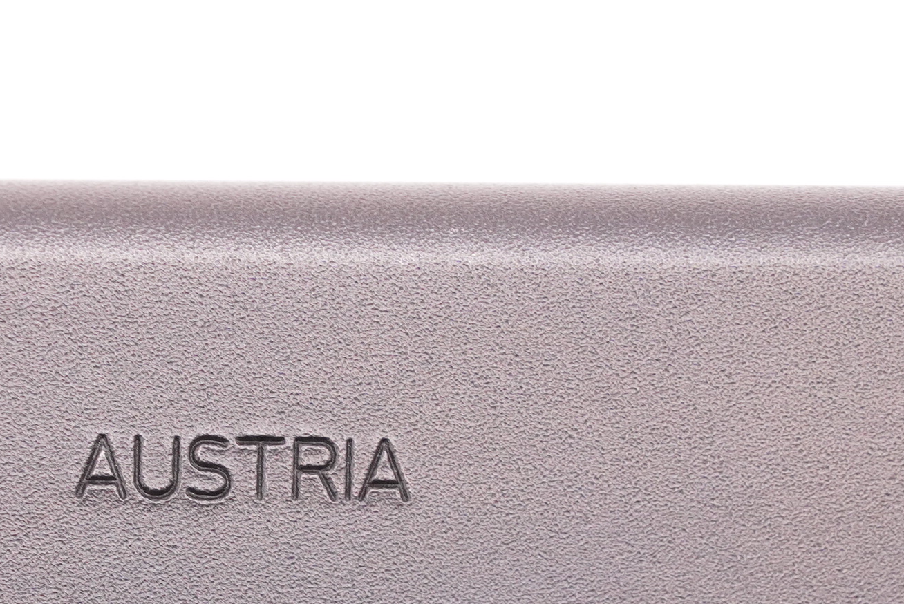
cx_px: 247
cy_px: 529
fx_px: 10142
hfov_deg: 5.1
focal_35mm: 404
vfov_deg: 3.4
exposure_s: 1/125
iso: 1000
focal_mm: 83
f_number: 5.6
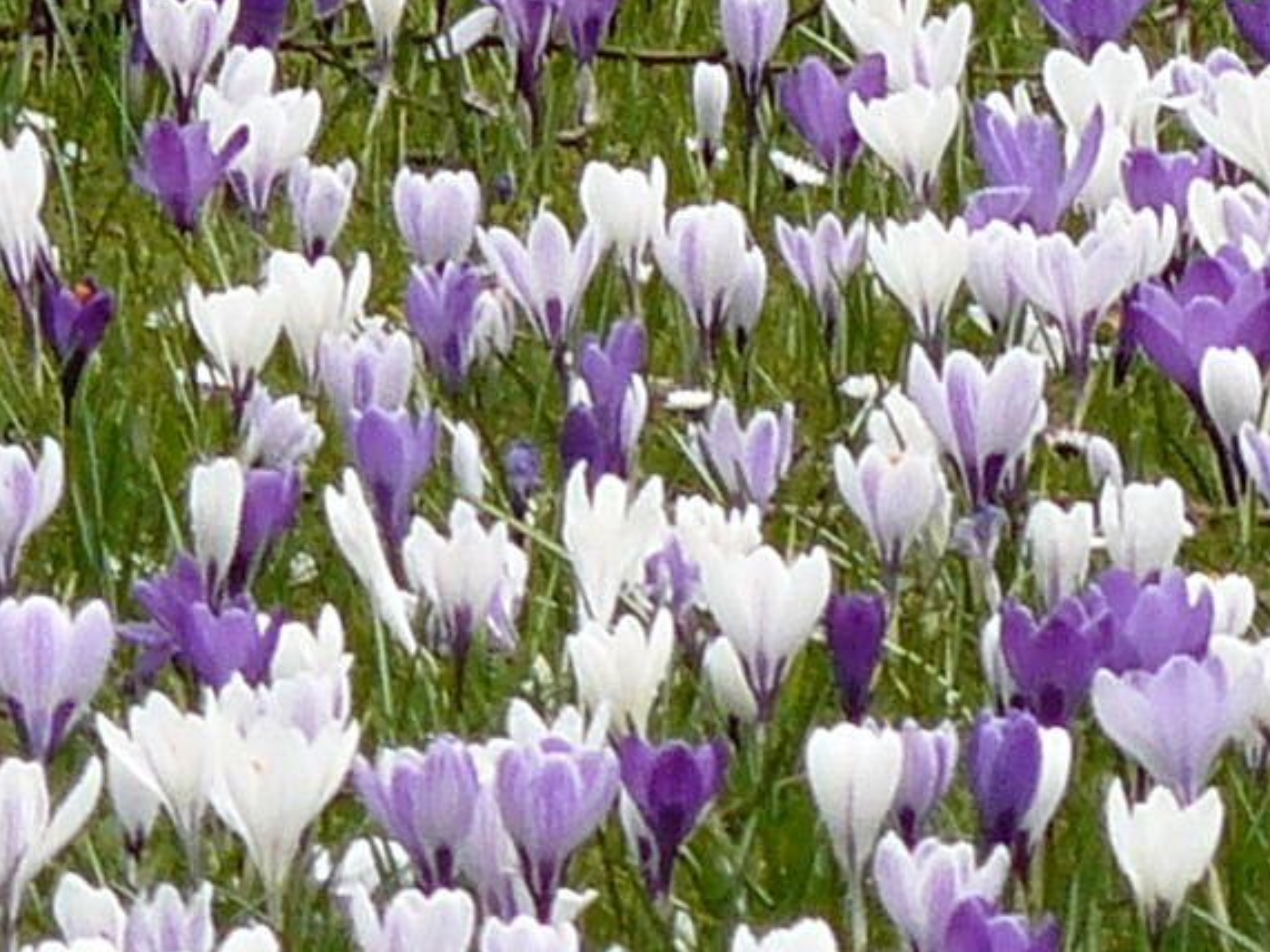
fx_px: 42586
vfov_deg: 1.3
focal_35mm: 1161
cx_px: 496
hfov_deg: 1.7
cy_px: -187
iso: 100
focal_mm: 35.9
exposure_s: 1/125
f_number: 3.6
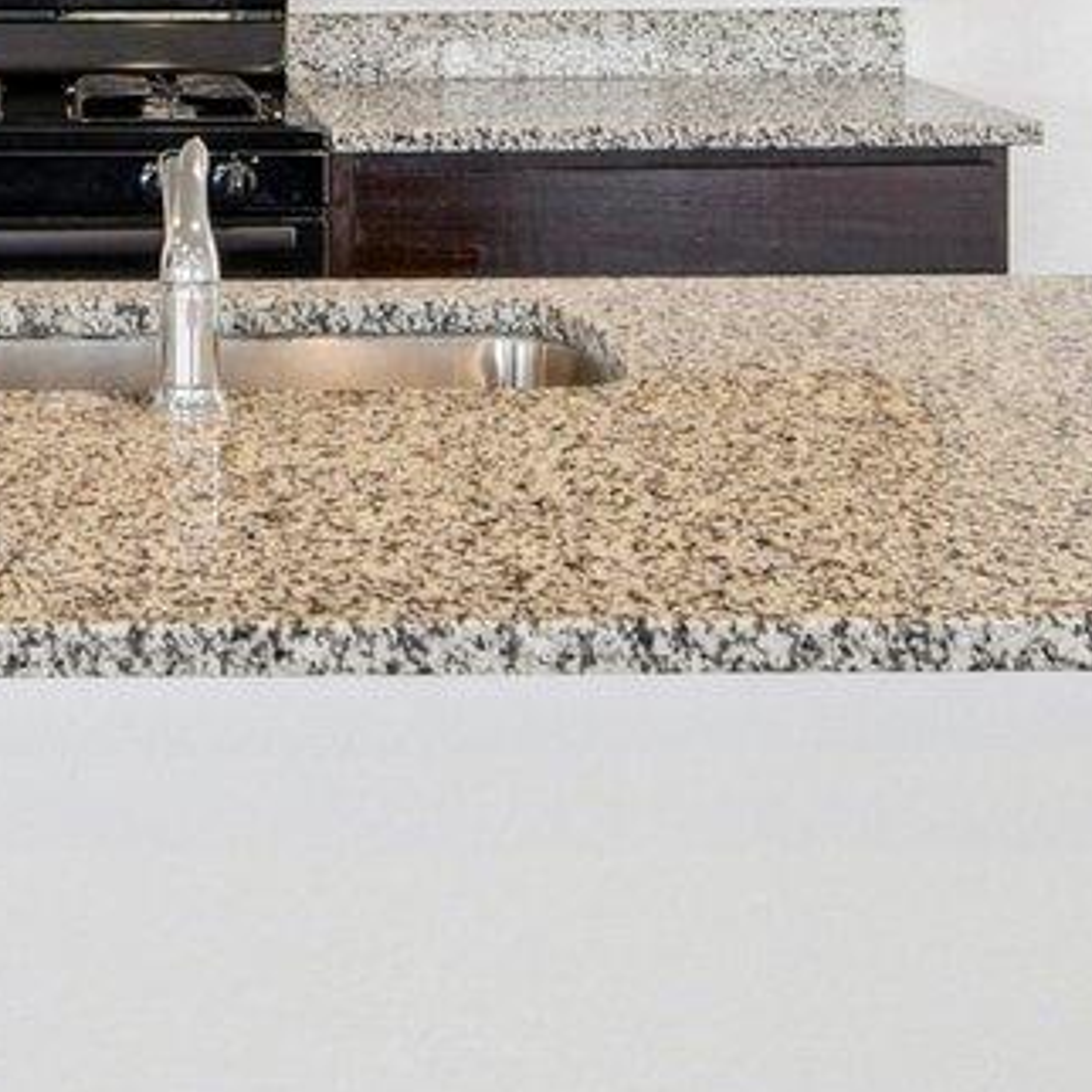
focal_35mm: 81
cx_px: 61
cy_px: -351
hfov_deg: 20.8
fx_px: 2891
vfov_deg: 19.6
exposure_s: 1/13
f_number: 8
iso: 400
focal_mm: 10
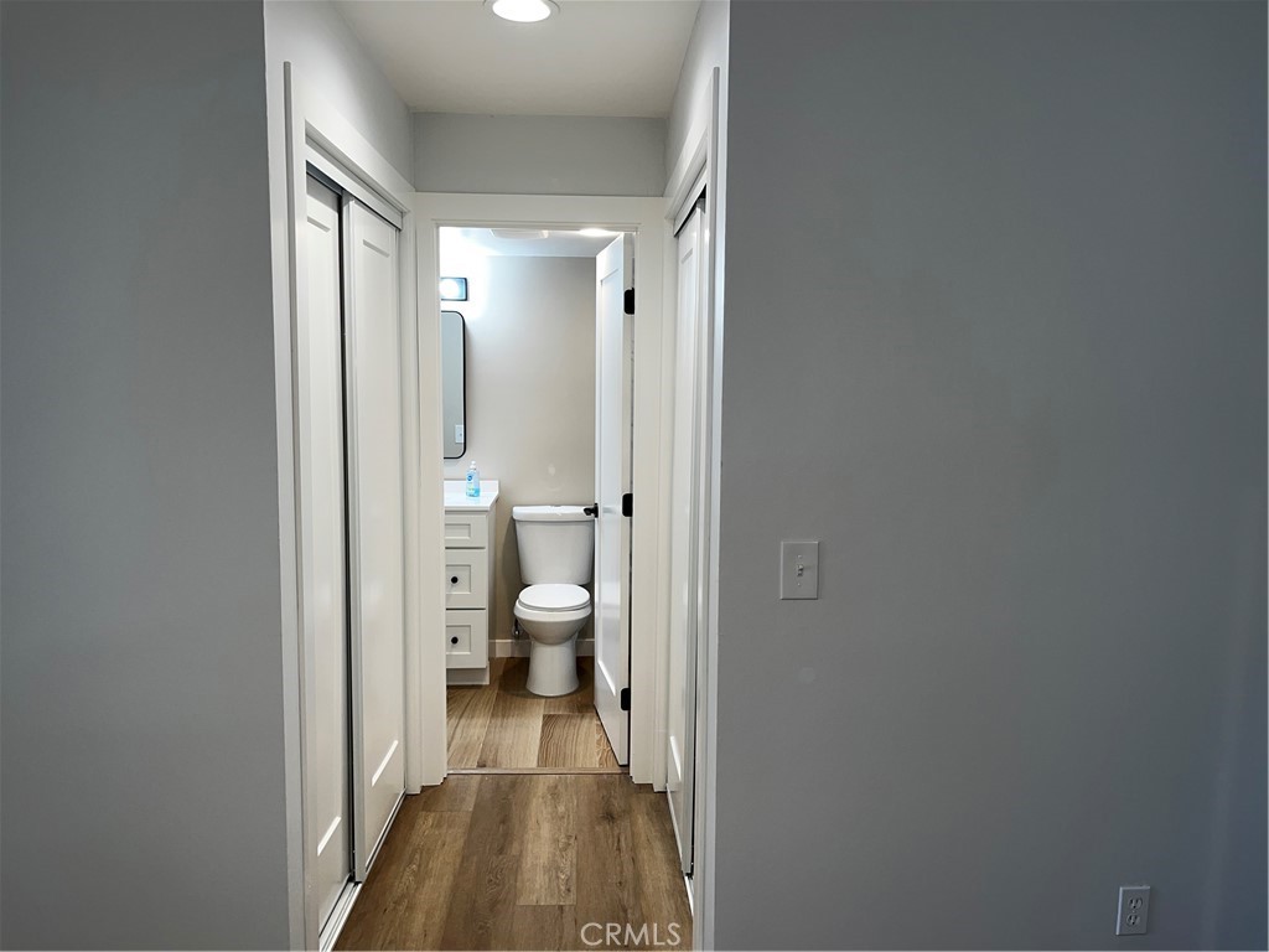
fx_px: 953
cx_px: 634
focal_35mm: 26
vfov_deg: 53.1
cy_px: 476
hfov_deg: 67.3
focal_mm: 5.1
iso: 32
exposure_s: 1/41
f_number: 1.6
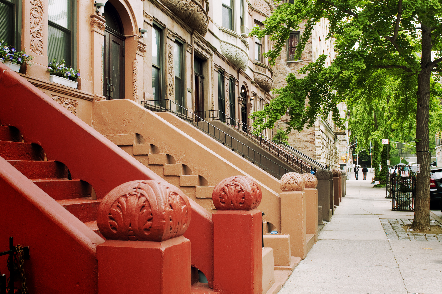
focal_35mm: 36
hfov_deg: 53.2
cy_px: 147
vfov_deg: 36.8
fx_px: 441
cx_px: 221
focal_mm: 24
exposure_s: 1/80
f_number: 5.6
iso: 200
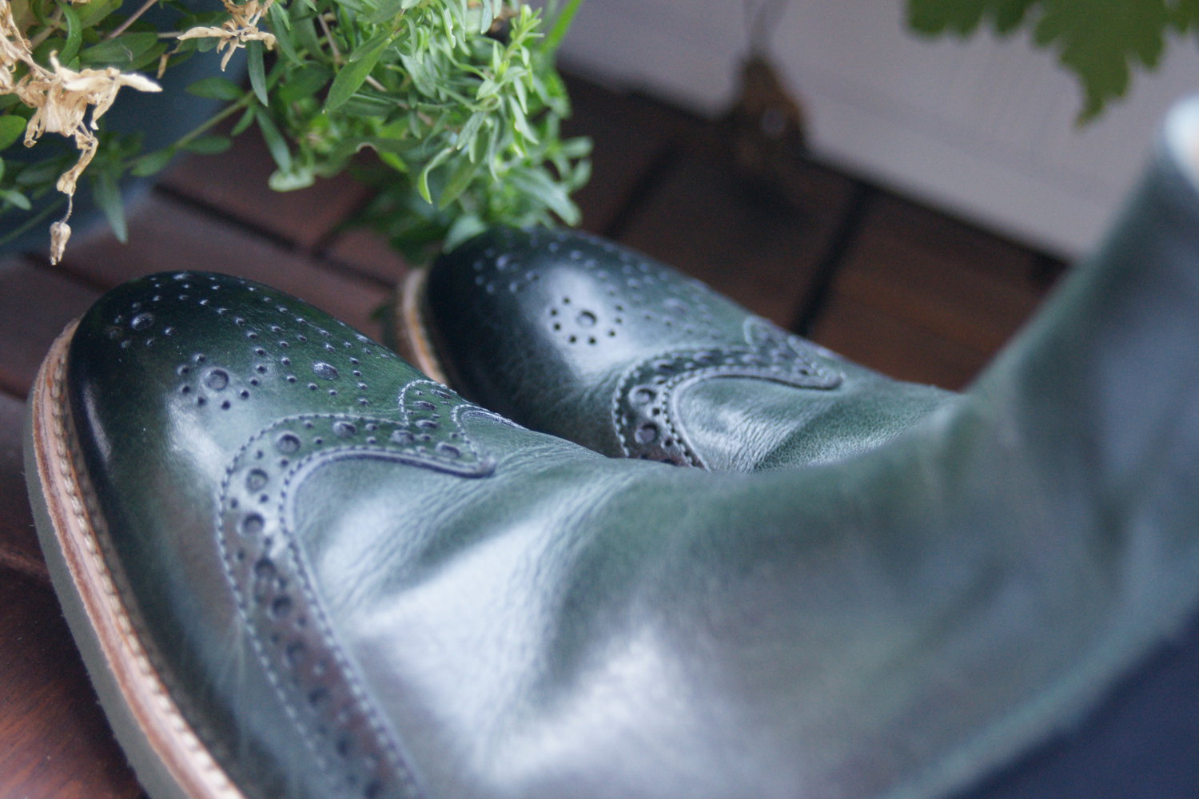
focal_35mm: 90
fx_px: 2997
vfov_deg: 15.2
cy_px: 400
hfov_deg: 22.6
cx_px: 600
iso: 800
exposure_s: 1/30
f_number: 4
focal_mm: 60
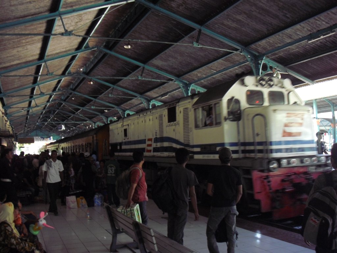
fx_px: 370
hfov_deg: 49.0
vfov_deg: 37.7
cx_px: 168
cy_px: 126
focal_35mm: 38
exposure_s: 1/60
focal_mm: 6.2
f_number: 2.8
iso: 200
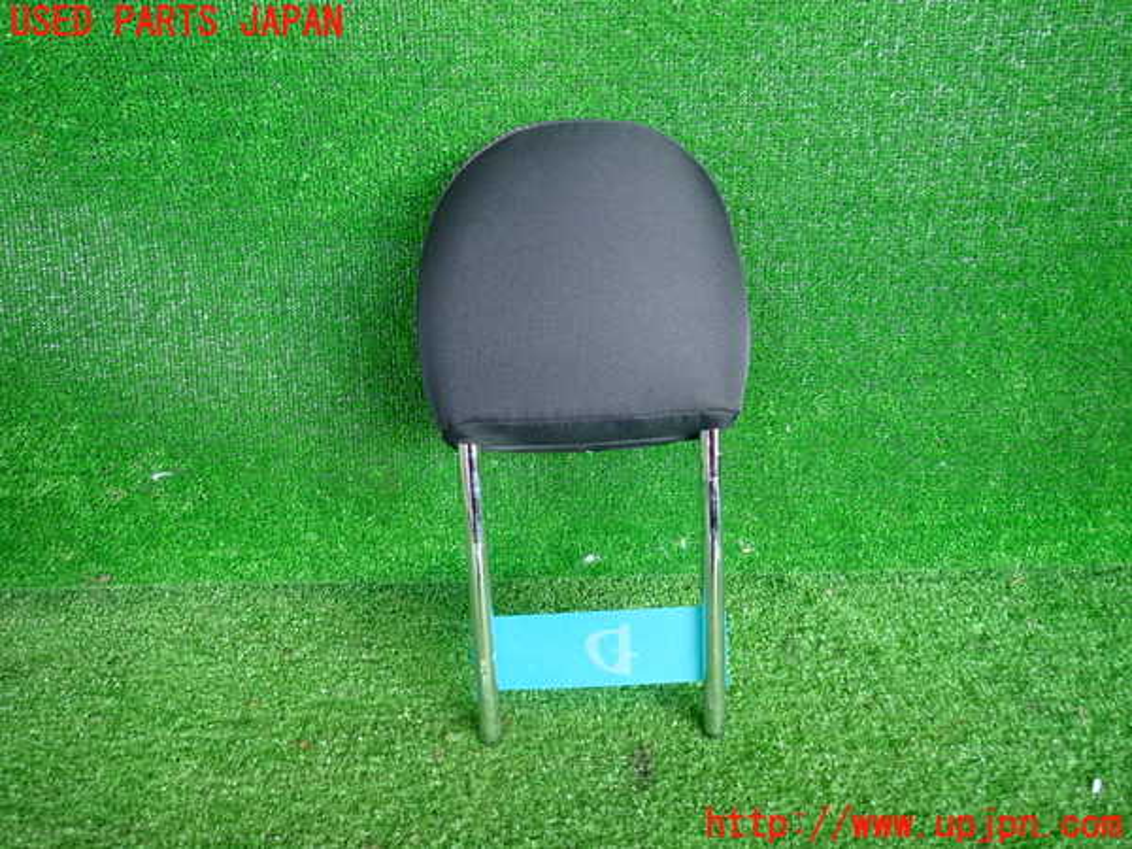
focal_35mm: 25
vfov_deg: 54.9
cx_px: 566
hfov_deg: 69.4
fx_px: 818
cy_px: 424
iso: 200
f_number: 2
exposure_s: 1/40
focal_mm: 4.5
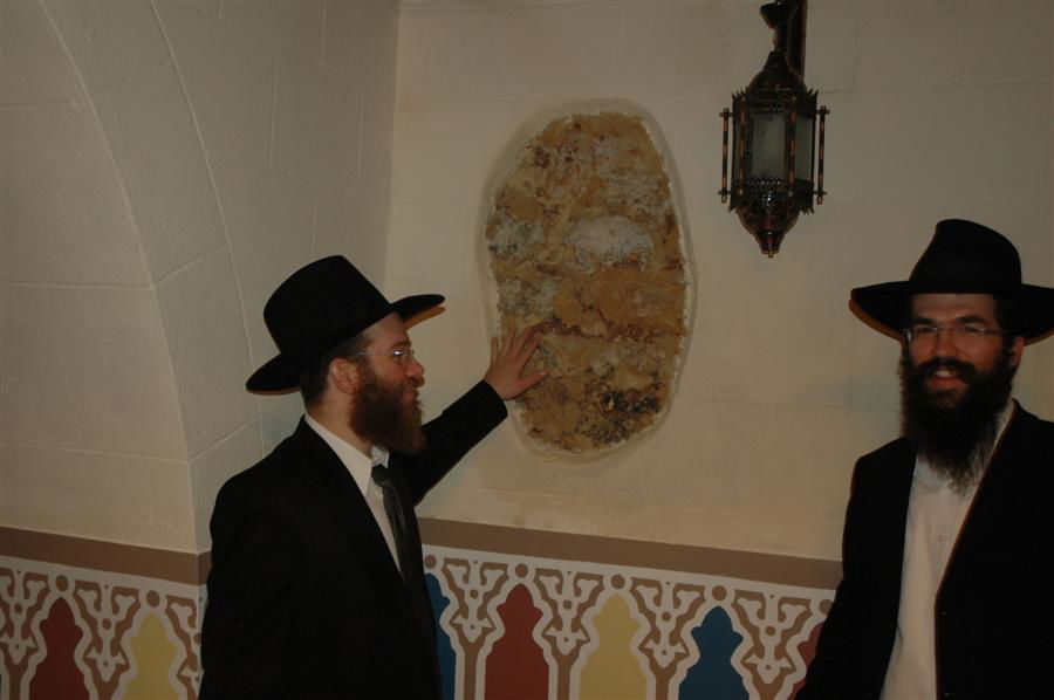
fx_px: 1184
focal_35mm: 40
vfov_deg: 32.9
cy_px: 350
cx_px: 527
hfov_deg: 48.0
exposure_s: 1/60
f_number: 3.8
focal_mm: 27
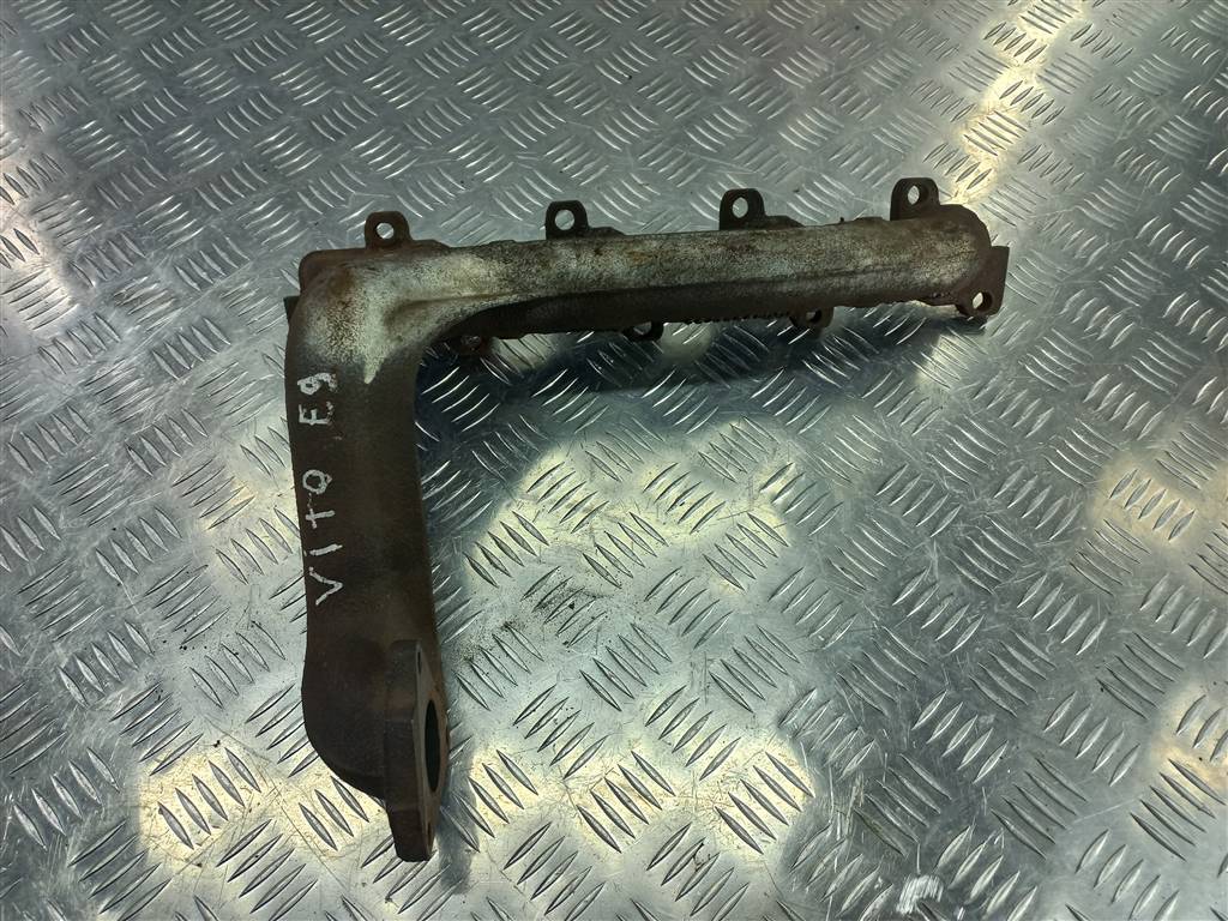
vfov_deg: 54.9
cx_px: 614
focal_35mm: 25
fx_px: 887
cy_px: 460
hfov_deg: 69.4
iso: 32
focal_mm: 4.6
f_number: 1.8
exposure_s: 1/50
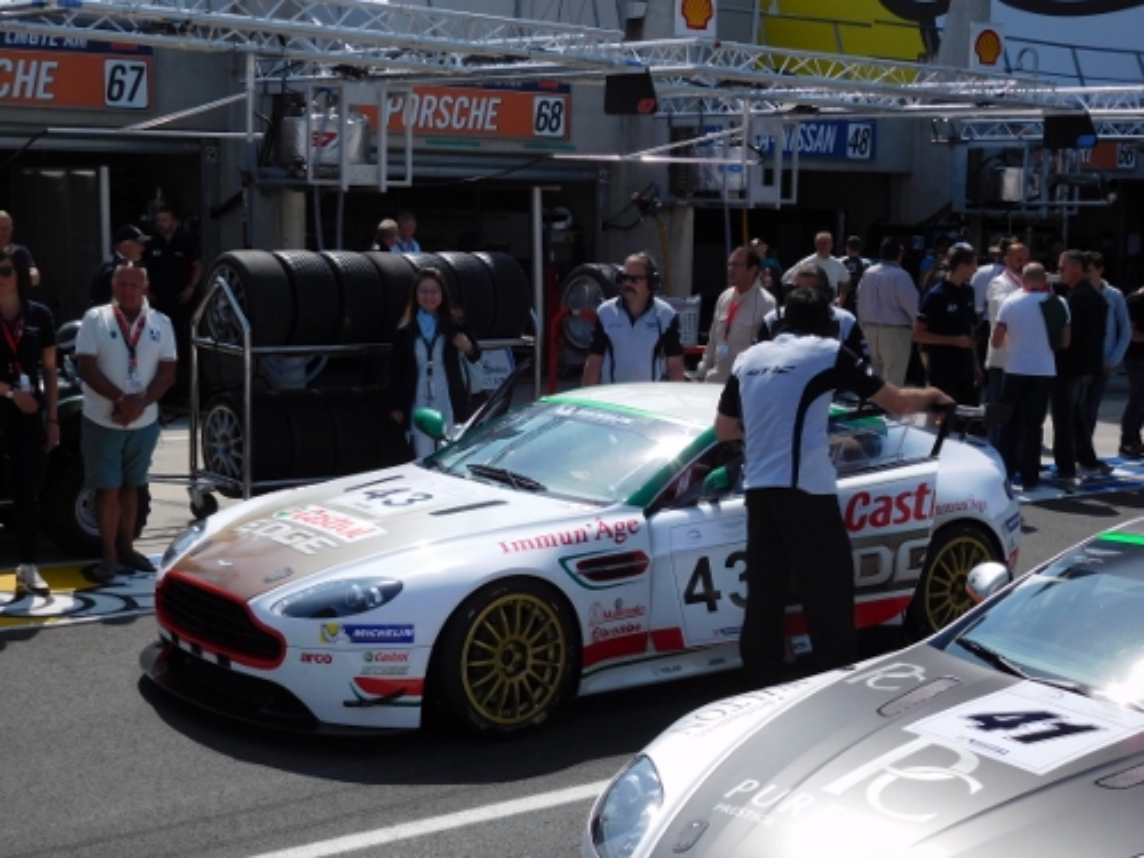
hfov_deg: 34.9
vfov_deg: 26.6
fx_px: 1818
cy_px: 429
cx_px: 572
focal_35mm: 55
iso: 125
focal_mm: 9.8
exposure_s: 1/1250
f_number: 4.2
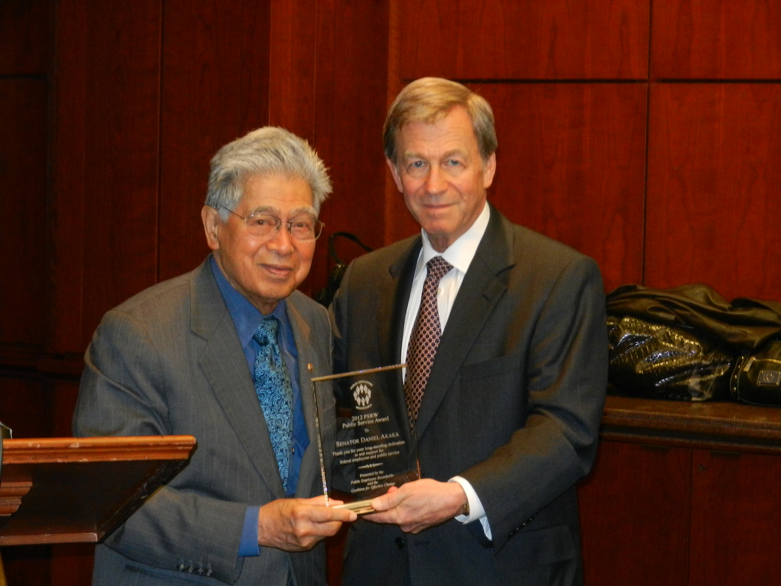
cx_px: 390
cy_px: 293
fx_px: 2053
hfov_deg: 21.5
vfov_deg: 16.2
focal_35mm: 91
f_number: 4.9
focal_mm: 16.3
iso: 800
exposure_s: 1/30
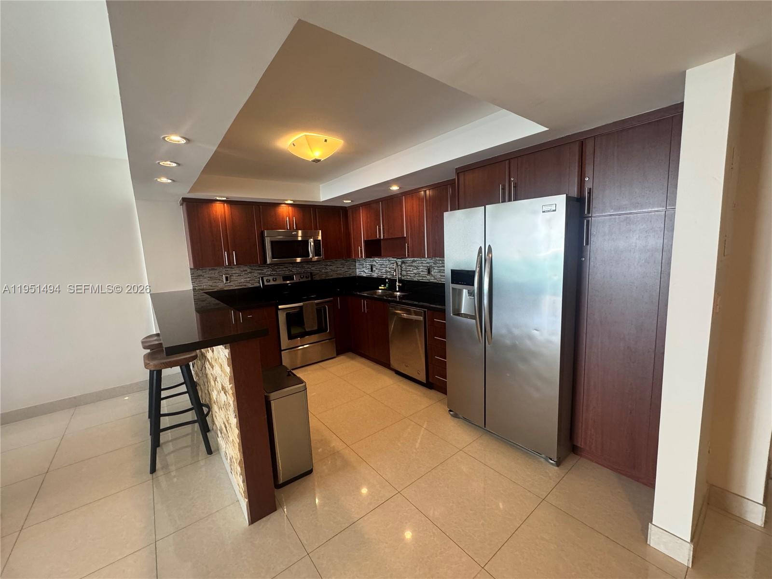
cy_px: 290
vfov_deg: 85.7
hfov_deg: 102.1
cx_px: 386
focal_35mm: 14
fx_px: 312
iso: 250
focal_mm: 2.22
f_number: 2.2
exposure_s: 1/60
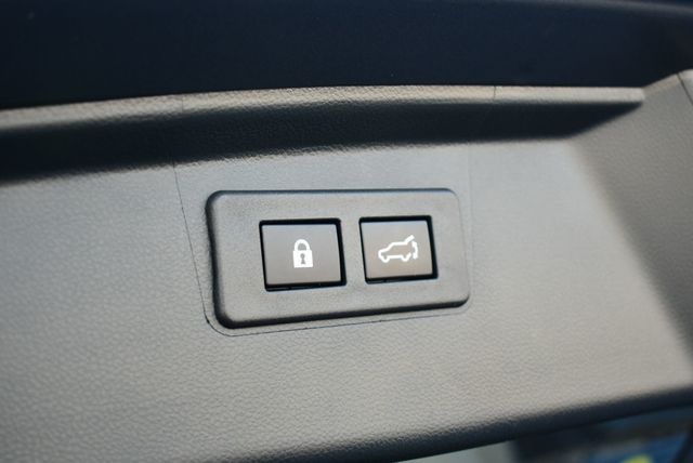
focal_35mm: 50
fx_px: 963
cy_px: 232
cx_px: 346
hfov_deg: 39.6
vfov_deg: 27.0
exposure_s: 1/250
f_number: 4
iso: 450
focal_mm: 25
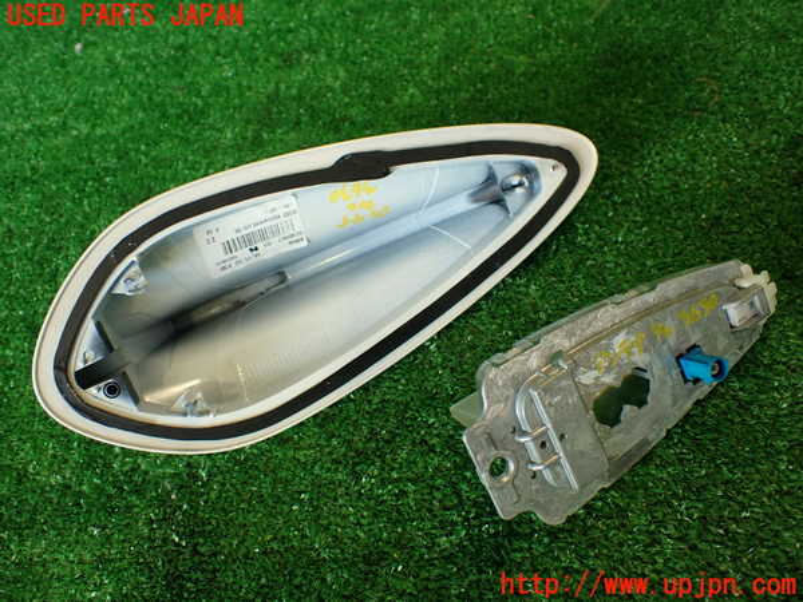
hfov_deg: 56.8
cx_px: 402
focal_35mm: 32
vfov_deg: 44.2
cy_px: 301
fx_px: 742
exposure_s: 1/60
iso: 160
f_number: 2.4
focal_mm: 5.79
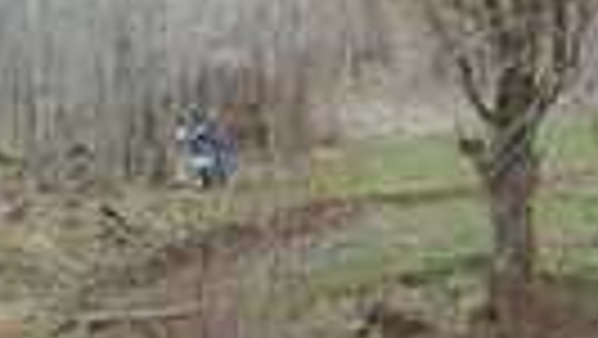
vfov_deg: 9.1
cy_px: 572
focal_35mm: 128
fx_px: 2031
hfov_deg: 16.8
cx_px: 310
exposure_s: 1/90
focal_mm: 5.8
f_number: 2.8
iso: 50
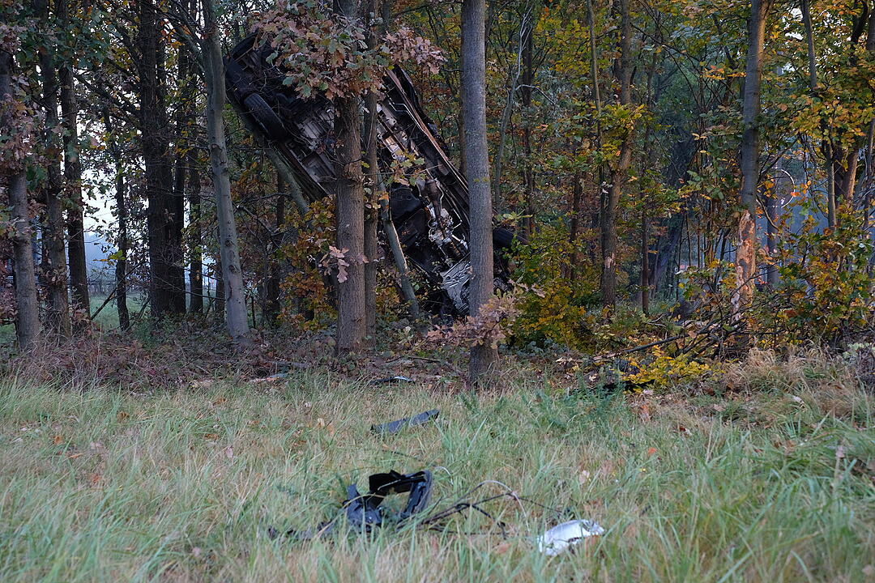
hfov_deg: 37.5
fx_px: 1288
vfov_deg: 25.5
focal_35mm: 53
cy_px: 292
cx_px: 438
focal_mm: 35
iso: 1250
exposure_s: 1/75
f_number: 4
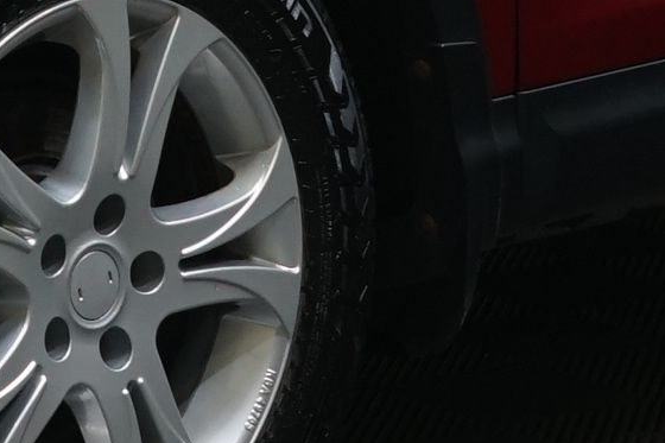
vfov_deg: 5.3
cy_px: -437
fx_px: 4672
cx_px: 26
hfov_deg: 8.1
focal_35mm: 253
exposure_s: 1/15
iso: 800
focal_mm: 36
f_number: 5
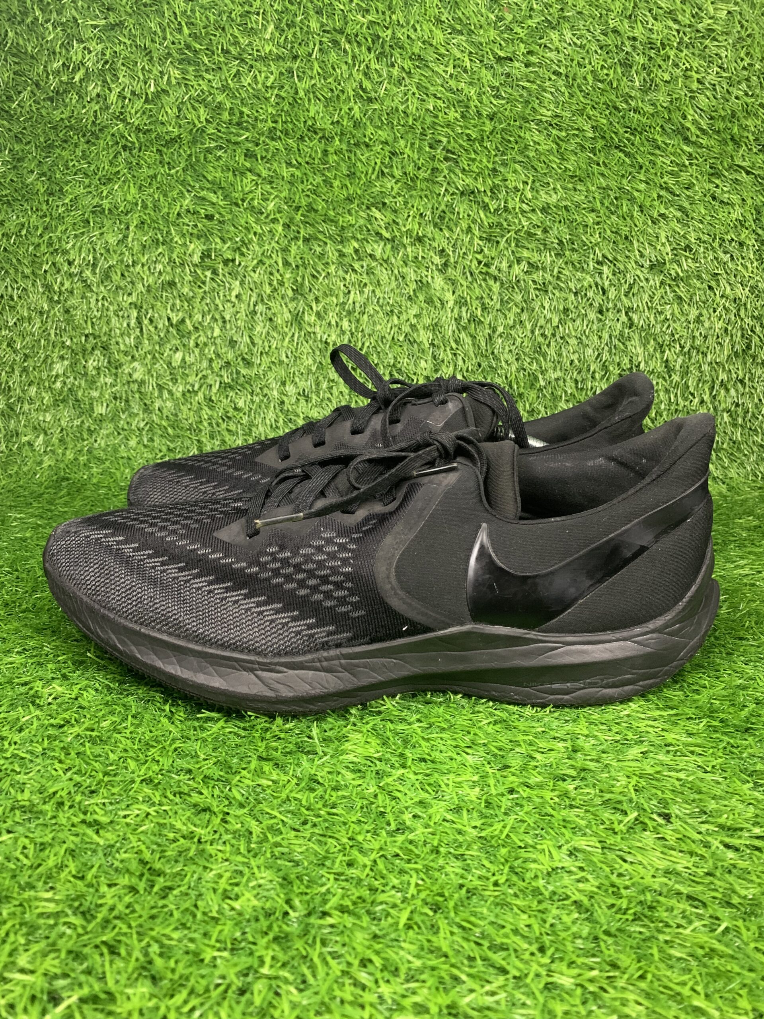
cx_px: 382
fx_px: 765
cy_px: 510
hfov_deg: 53.1
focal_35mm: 26
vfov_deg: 67.3
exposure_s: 1/30
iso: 500
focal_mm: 4.25
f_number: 1.8
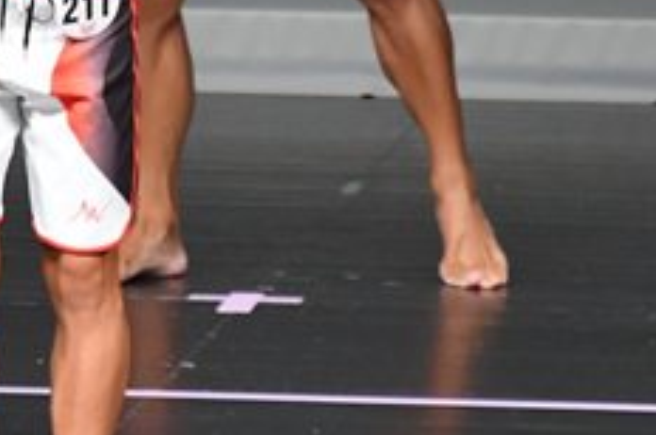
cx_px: 177
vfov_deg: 1.1
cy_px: 14
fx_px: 22837
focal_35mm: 1255
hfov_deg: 1.6
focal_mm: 250
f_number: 5.6
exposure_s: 1/400
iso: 5000
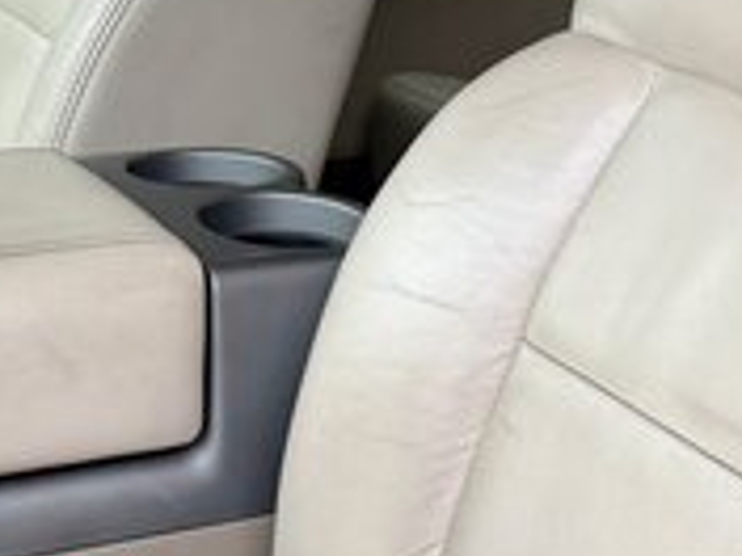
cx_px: 122
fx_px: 2336
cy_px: 122
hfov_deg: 17.9
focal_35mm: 109
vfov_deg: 13.5
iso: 100
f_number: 1.78
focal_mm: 6.76
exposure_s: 1/121
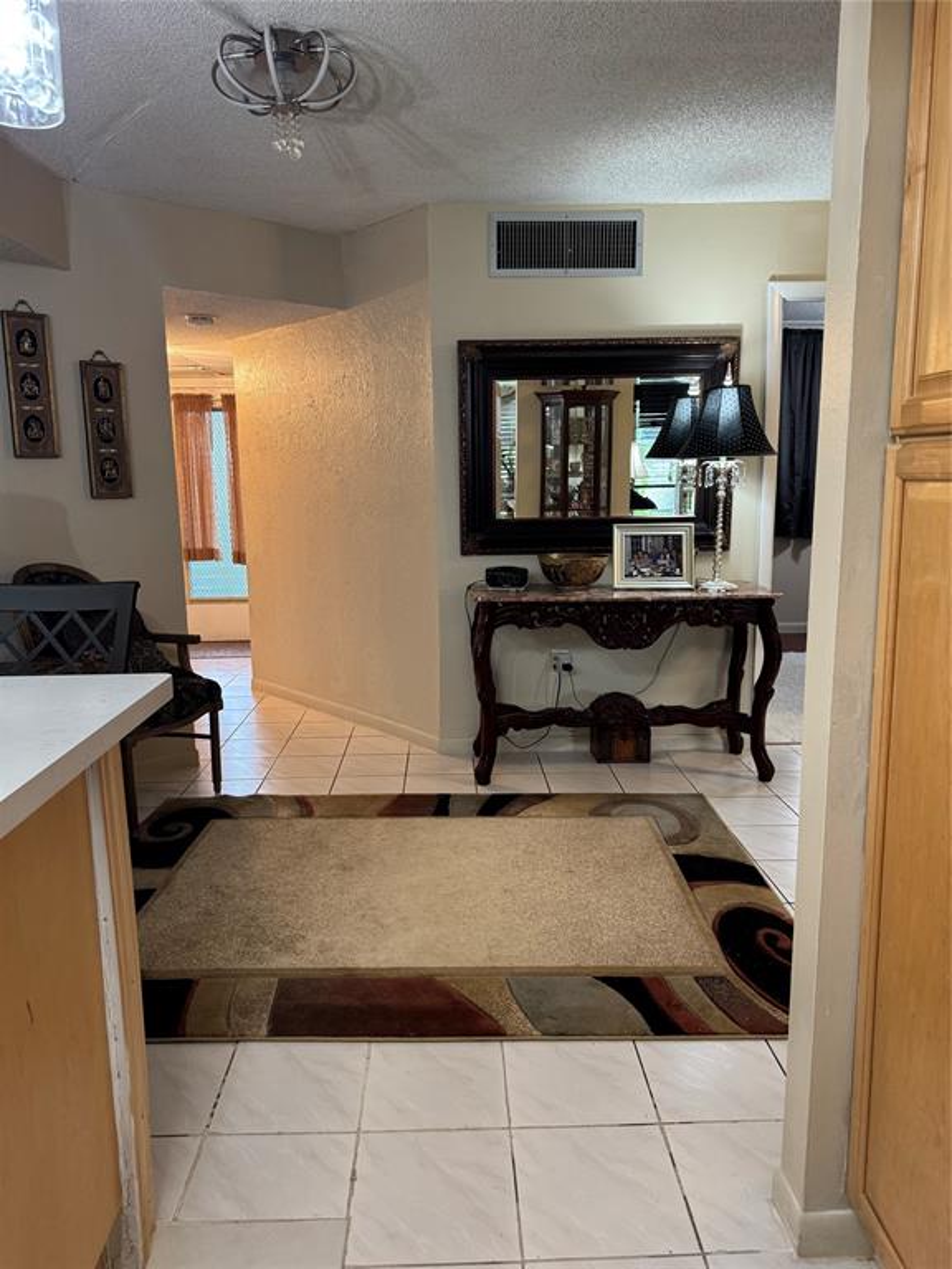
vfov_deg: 71.6
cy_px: 634
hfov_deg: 56.8
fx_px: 880
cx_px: 476
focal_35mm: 24
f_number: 1.78
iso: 200
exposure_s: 1/60
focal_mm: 6.76
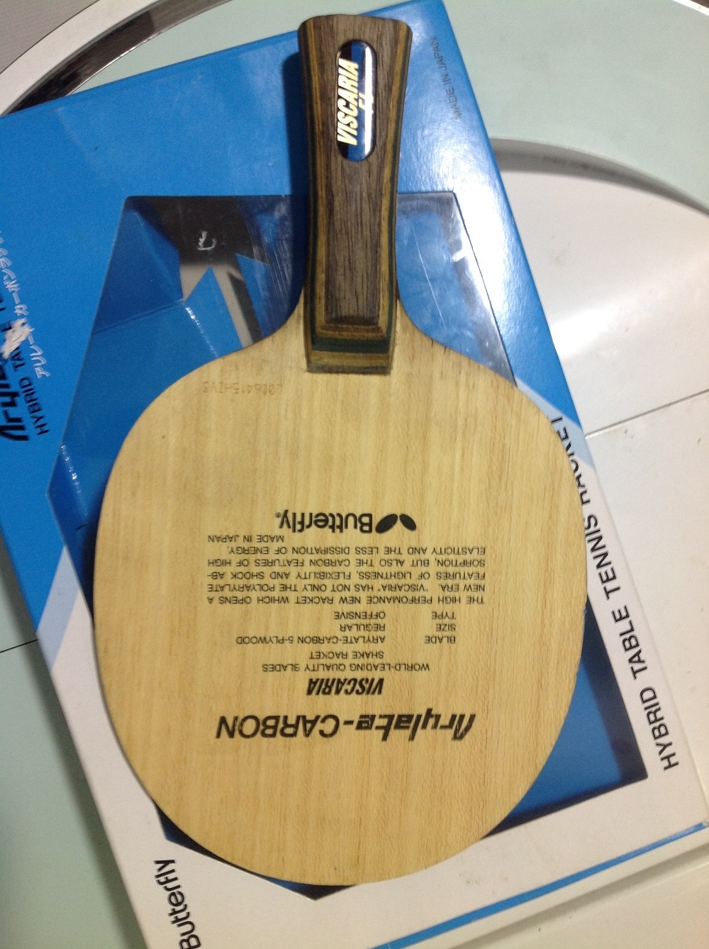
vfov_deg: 52.7
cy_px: 474
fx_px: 958
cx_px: 354
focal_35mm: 35
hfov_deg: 40.6
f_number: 2.4
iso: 80
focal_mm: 4.28
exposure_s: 1/15
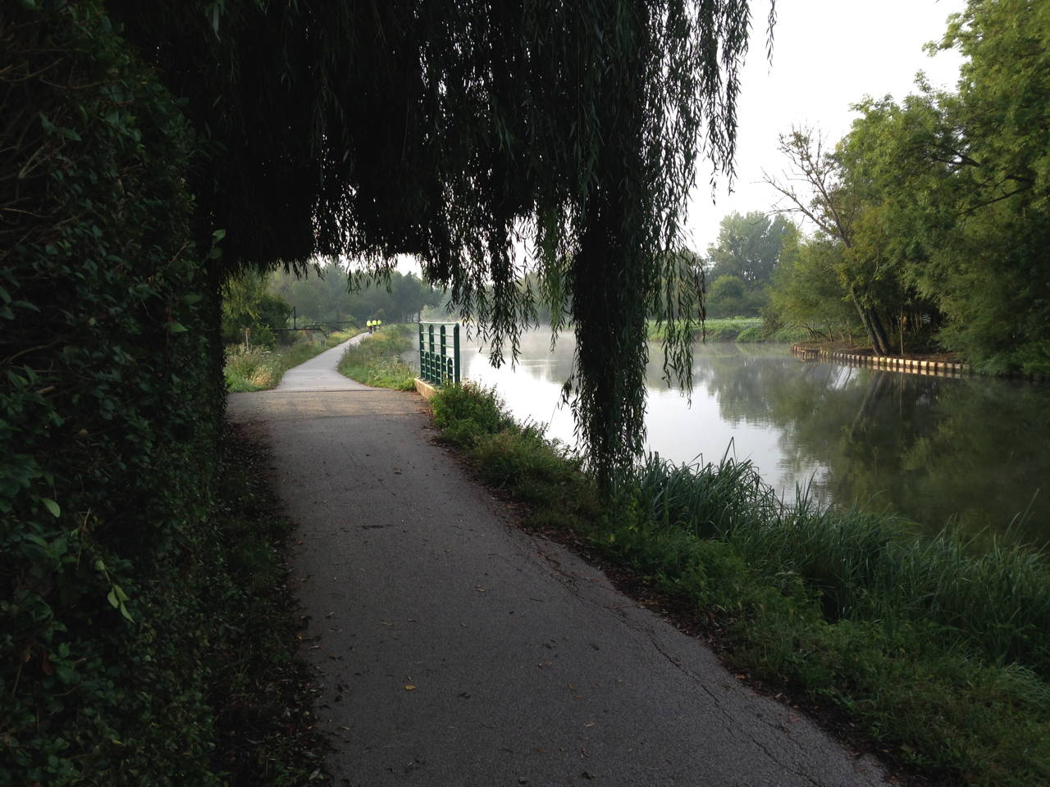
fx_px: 1001
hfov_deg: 55.4
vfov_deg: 42.9
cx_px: 525
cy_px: 394
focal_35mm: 33
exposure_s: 1/220
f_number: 2.4
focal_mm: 4.12
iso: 50
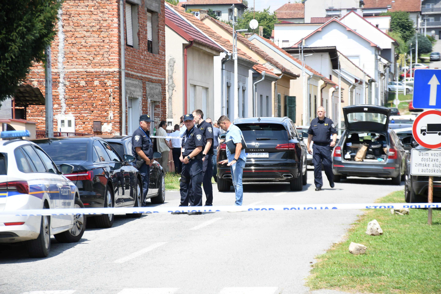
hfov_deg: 13.1
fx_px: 1923
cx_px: 220
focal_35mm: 157
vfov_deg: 8.7
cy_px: 147
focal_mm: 105
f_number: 5.6
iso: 400
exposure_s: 1/1000
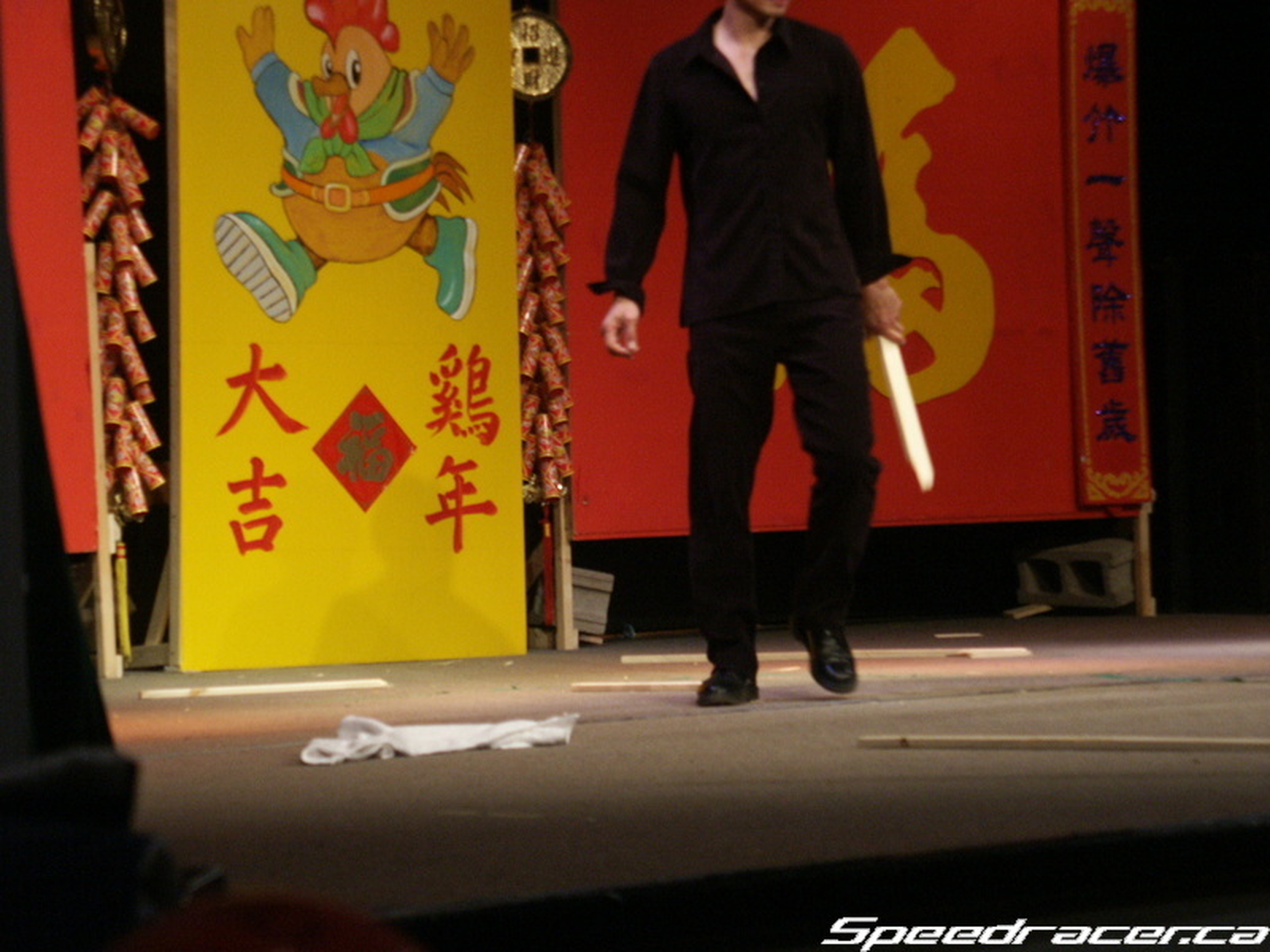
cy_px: 476
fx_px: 4880
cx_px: 635
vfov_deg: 11.1
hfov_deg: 14.8
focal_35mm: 133
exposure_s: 1/60
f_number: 3.5
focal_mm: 33.81
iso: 200
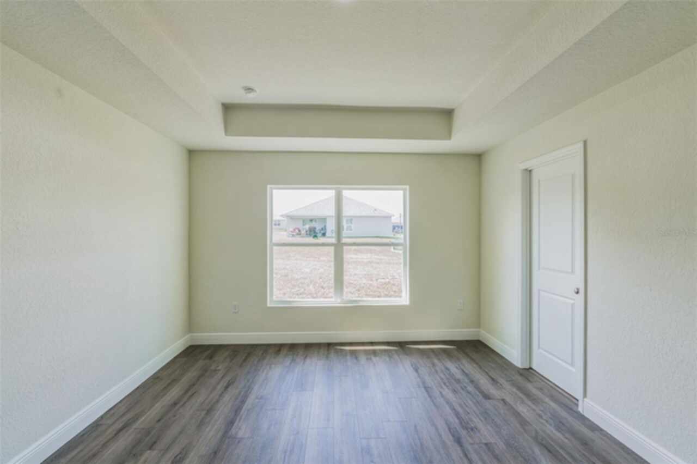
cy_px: 232
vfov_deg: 73.7
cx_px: 348
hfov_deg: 96.8
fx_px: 310
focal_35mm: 16
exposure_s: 1/40
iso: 400
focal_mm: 16
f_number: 8
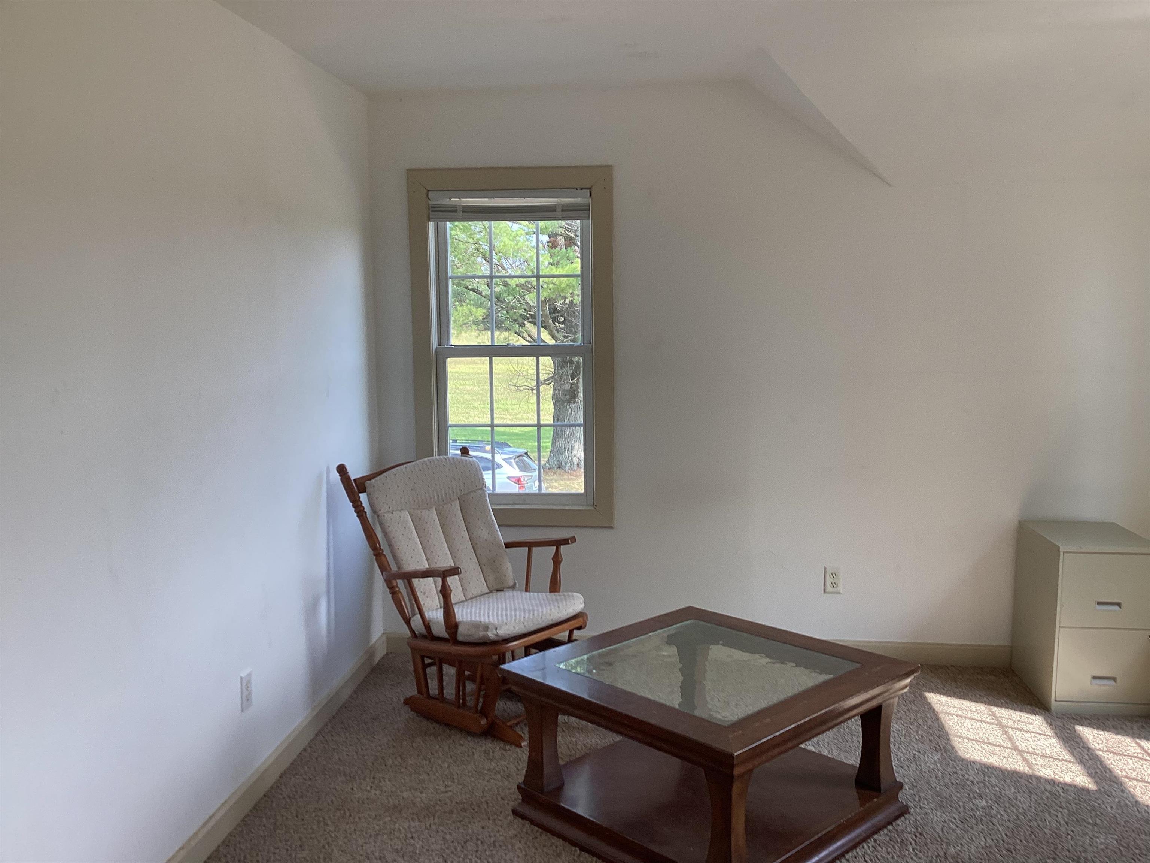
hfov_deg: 58.4
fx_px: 1030
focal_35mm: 31
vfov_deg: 45.4
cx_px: 575
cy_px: 432
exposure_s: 1/100
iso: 32
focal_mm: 3.3
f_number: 2.4
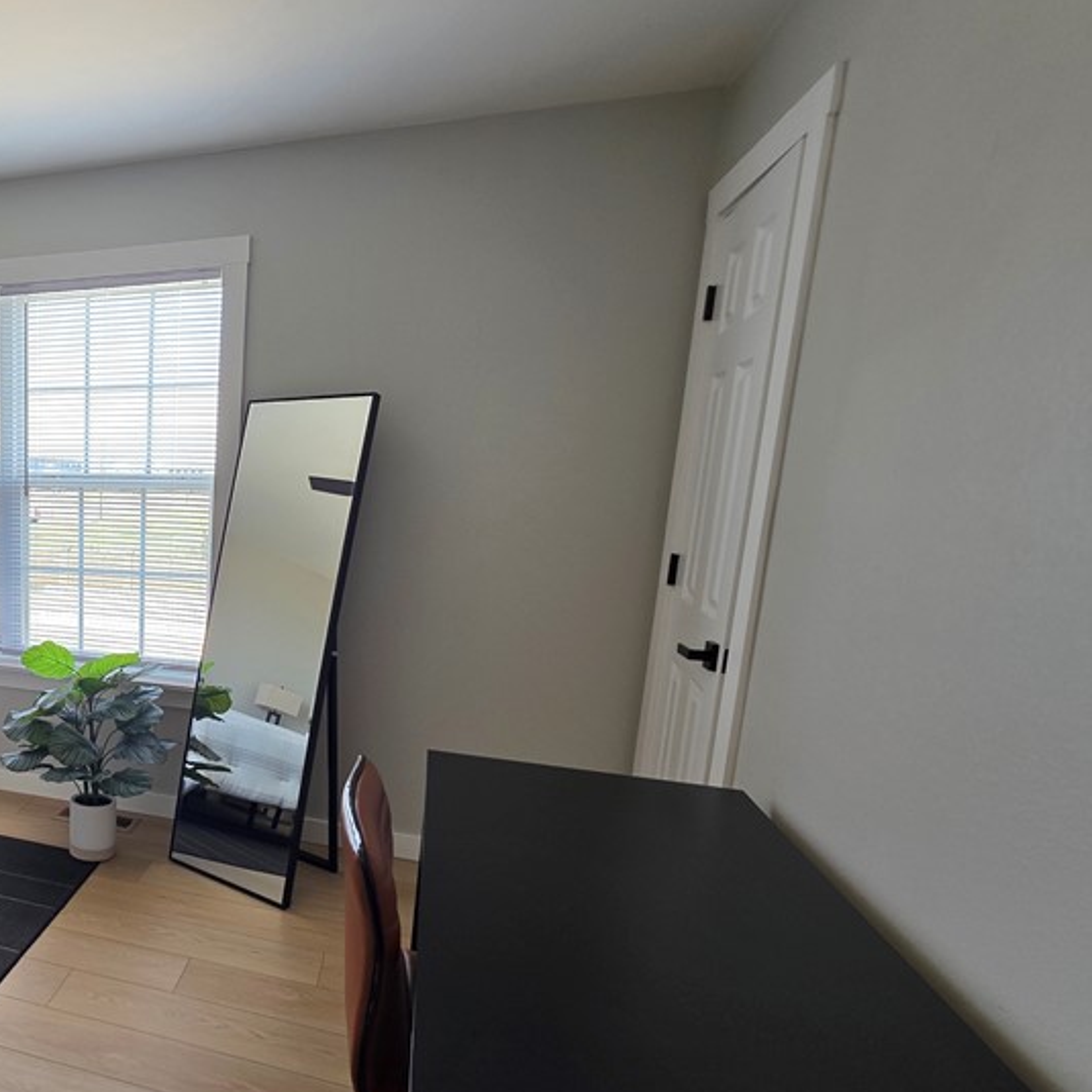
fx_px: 785
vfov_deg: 69.2
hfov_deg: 58.2
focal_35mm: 22
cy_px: 633
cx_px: 84
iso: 125
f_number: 1.9
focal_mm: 2.2
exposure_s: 1/120
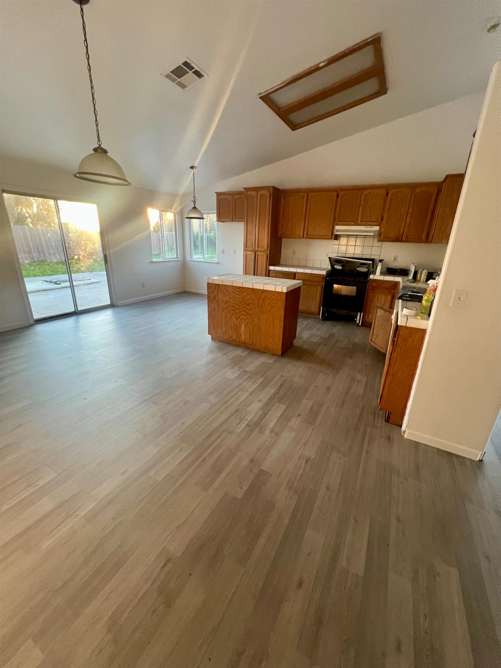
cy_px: 334
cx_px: 250
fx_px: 251
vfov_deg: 106.2
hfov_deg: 89.9
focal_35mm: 13
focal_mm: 1.57
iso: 250
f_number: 1.8
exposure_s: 1/60
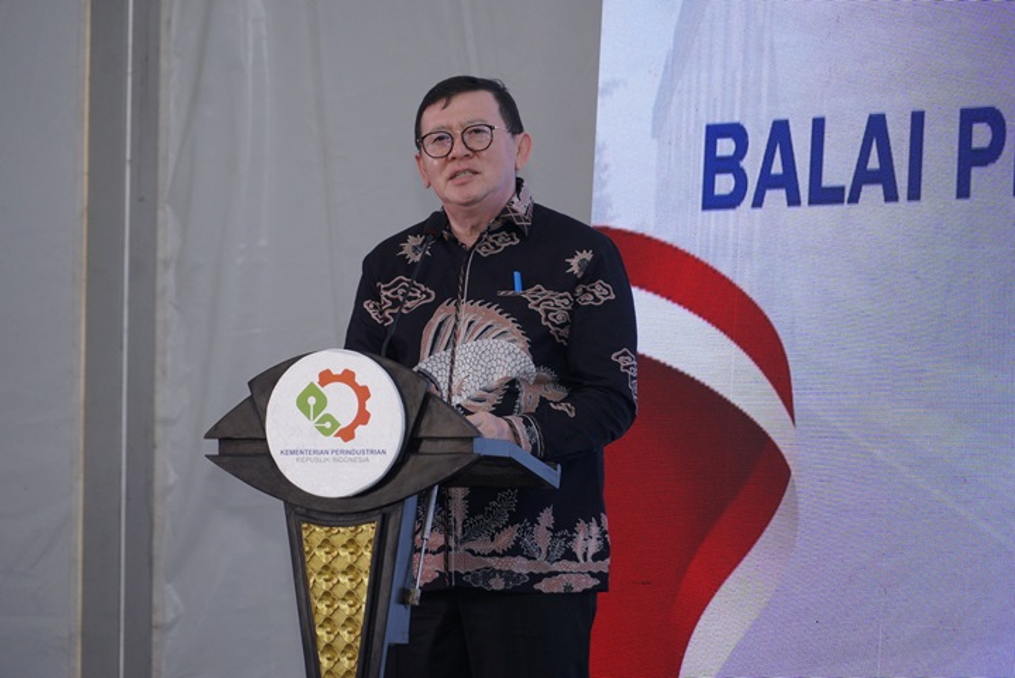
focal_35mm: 202
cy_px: 339
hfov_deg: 10.2
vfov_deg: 6.8
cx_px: 508
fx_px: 5698
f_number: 5.6
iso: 800
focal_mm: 135
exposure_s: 1/100
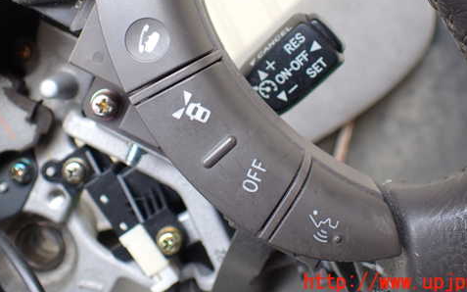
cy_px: 74
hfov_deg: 49.3
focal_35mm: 40
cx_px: 231
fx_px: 509
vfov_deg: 31.4
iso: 125
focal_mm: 5.4
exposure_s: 1/125
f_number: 2.3
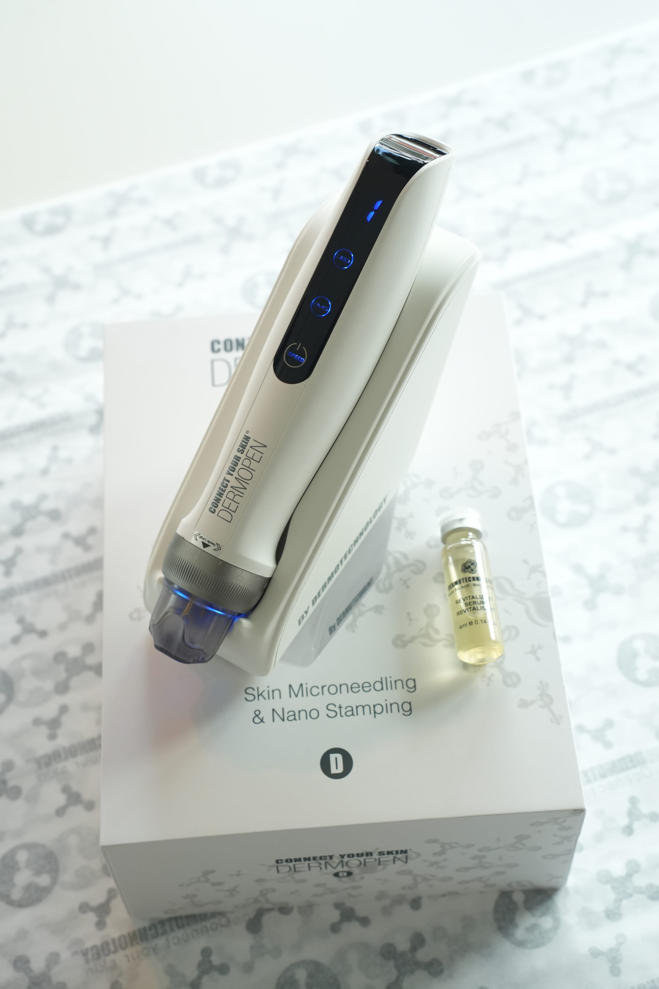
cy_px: 494
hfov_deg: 22.3
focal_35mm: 61
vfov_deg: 32.9
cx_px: 330
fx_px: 1675
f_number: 8
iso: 1600
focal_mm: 61
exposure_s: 1/100
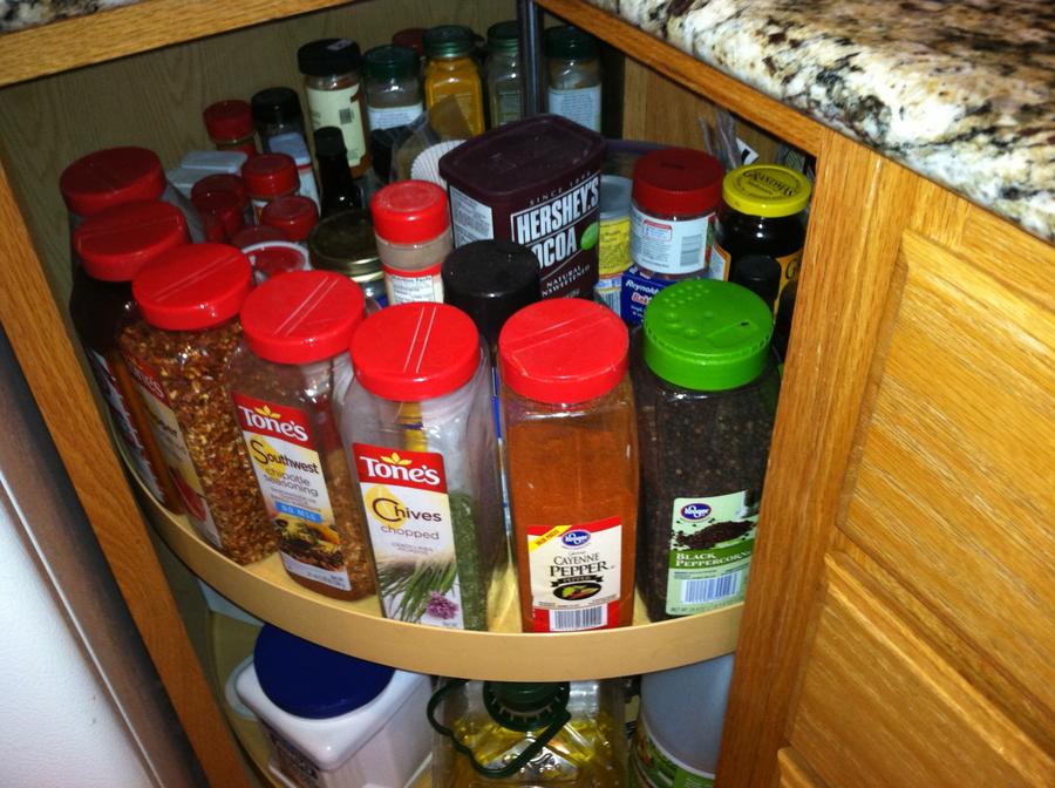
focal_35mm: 35
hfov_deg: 52.7
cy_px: 394
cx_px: 528
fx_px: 1065
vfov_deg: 40.6
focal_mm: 3.85
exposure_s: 1/15
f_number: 2.8
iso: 160
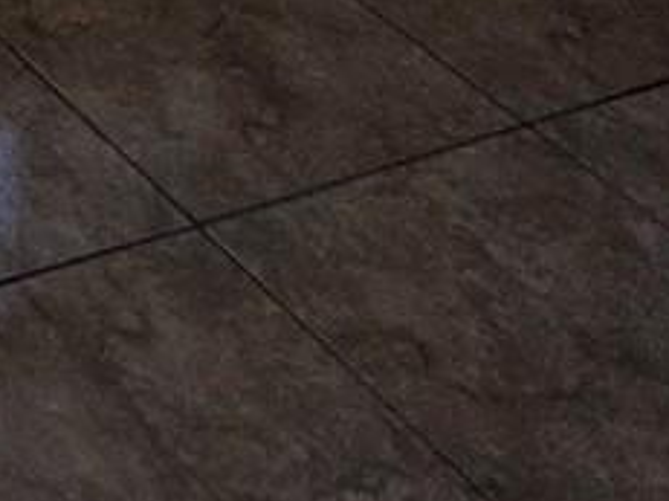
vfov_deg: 9.8
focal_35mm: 90
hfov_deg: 14.2
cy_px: -1190
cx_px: -962
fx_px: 1738
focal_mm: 2.2
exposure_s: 1/2000
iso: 100
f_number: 1.9
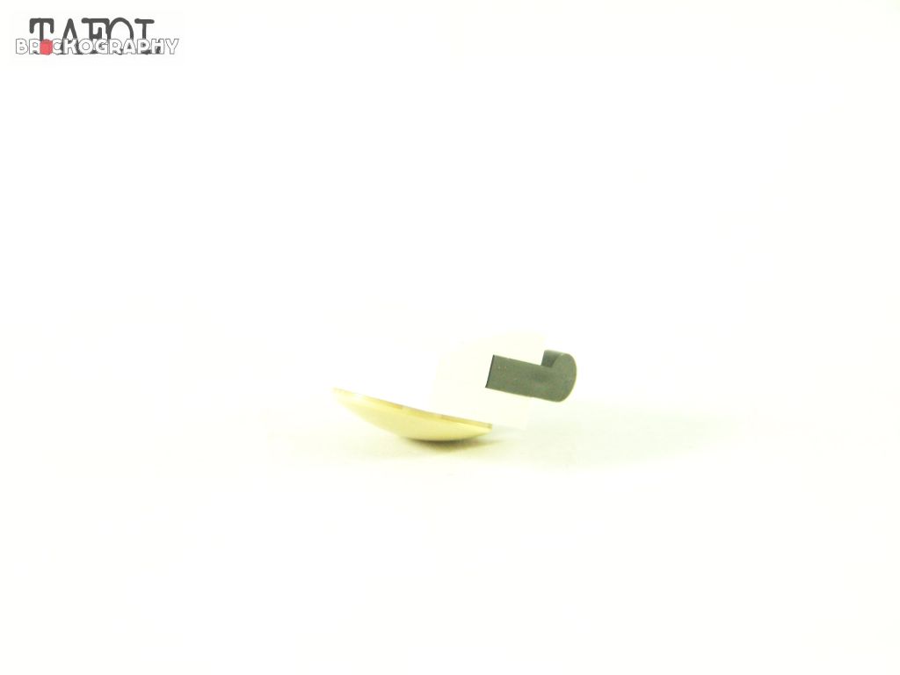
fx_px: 2730
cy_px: 338
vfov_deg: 14.1
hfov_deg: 18.7
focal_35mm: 105
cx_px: 450
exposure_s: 1/60
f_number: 3.2
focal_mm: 17.5
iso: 400
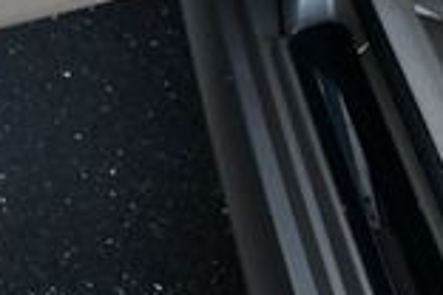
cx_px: -449
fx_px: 1821
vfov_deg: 8.8
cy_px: -267
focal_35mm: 148
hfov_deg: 12.2
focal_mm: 18
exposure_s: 1/250
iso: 400
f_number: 4.5
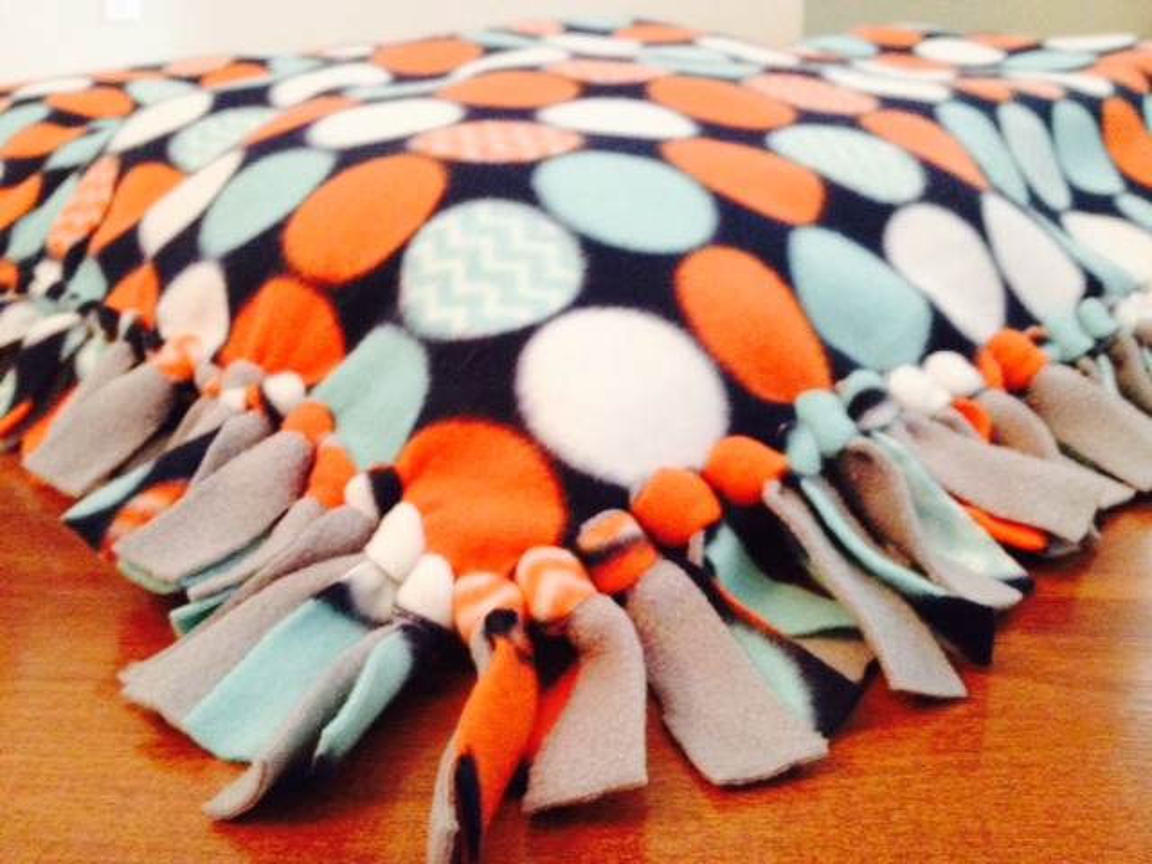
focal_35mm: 35
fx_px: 1165
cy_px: 432
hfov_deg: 52.6
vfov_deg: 40.7
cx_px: 576
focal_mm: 4.28
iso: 500
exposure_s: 1/15
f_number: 2.4
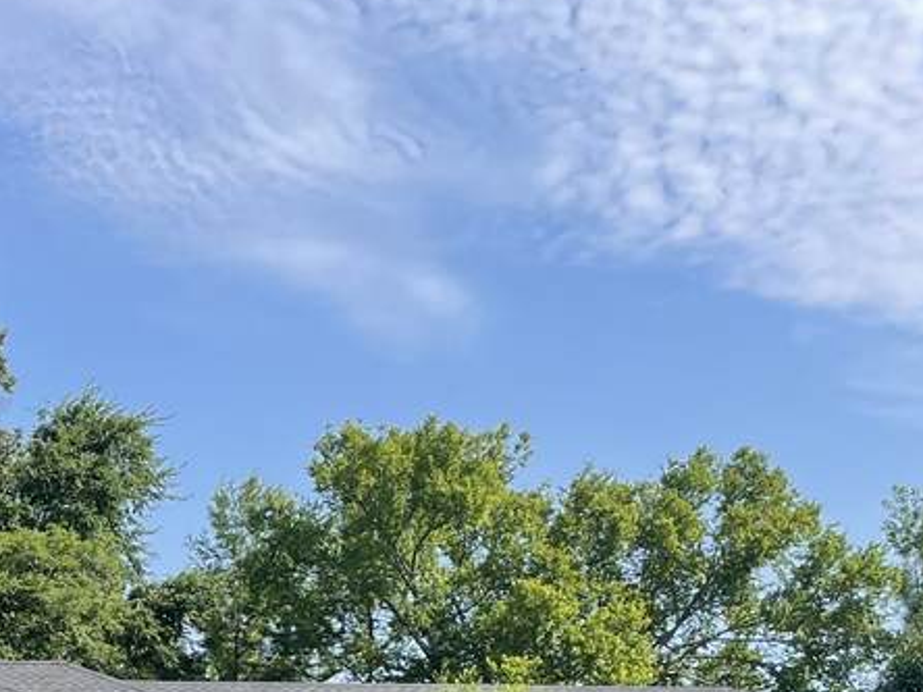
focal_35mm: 75
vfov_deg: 18.1
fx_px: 2000
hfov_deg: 24.2
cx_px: -102
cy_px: 933
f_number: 1.6
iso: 32
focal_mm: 4.2
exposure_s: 1/1453
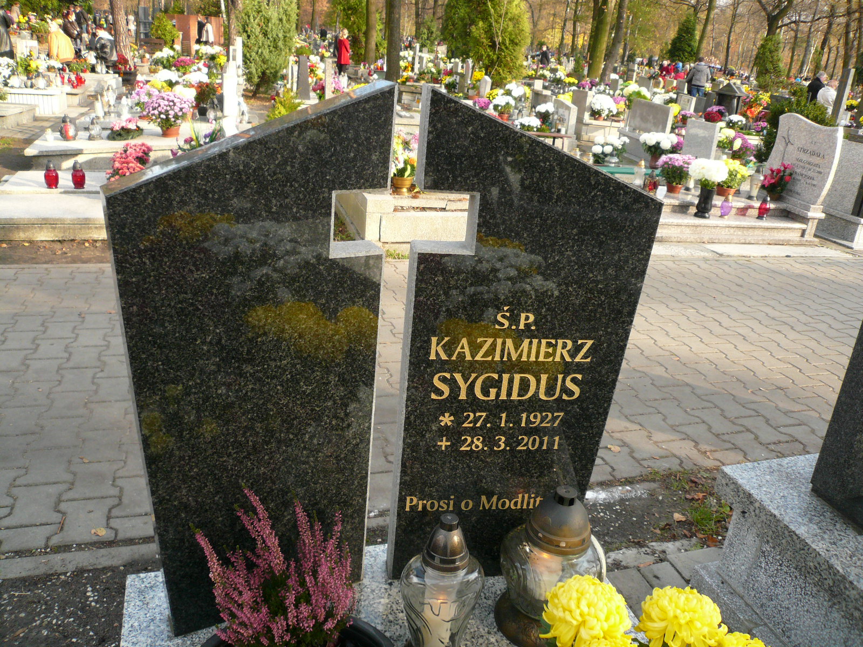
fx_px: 698
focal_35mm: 28
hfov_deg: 63.4
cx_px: 432
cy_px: 324
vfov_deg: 49.7
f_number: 2.8
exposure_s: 1/125
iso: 100
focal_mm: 4.6
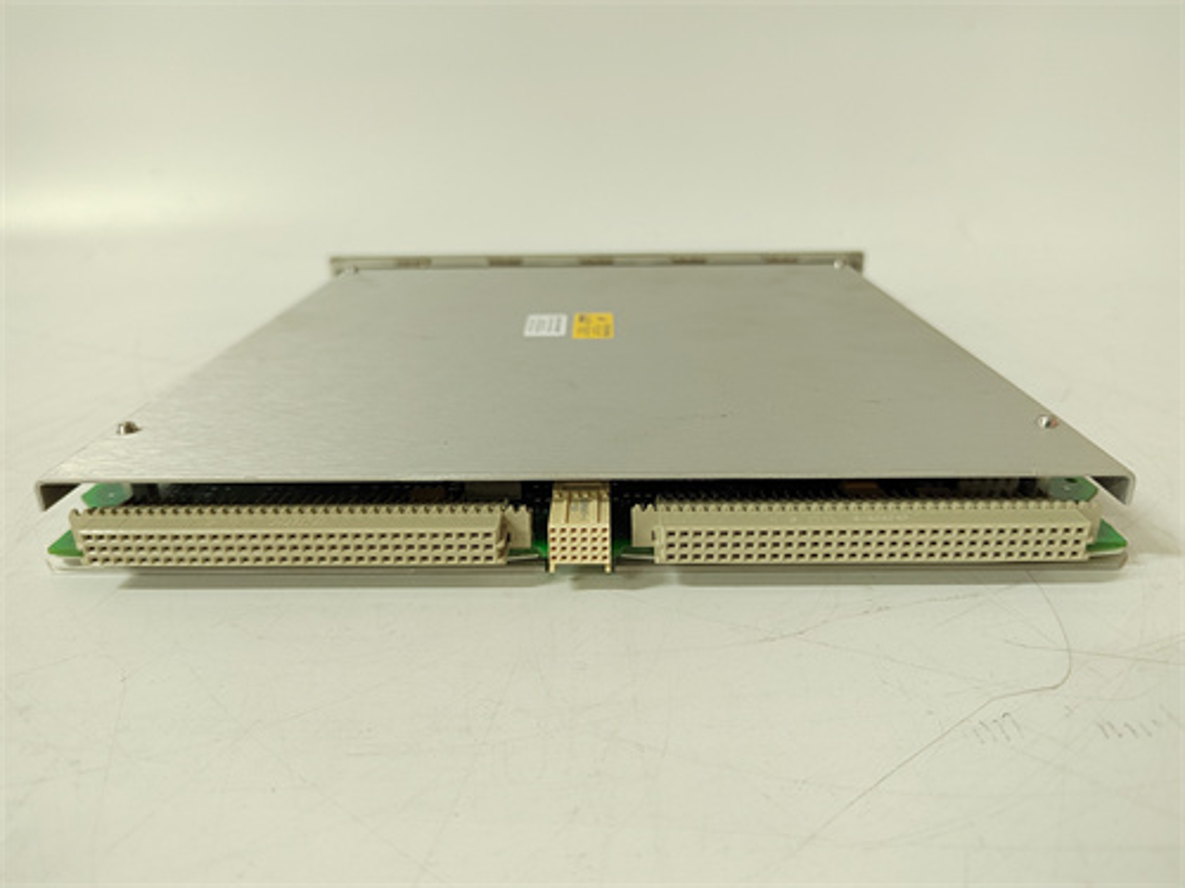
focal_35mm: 23
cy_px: 444
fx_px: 787
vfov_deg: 58.9
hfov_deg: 73.9
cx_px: 592
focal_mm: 5.52
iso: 1606
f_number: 1.9
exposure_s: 1/60
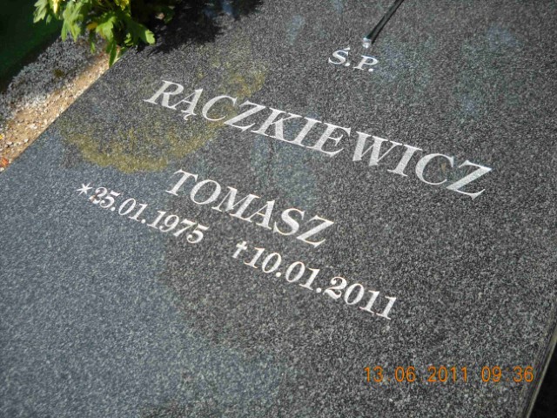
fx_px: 660
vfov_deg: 35.1
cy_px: 209
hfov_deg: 45.8
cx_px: 278
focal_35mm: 41
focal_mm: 6.72
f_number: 5.5
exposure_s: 1/161
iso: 64
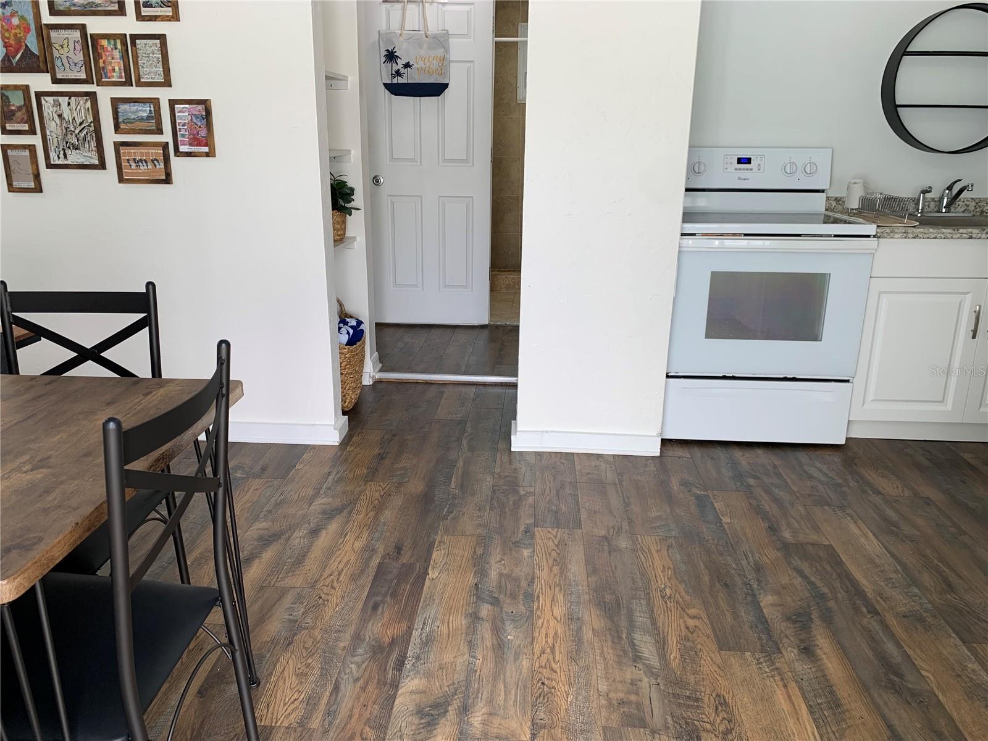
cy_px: 370
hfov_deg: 67.3
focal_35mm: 26
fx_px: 742
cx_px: 494
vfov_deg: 53.1
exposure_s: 1/122
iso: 32
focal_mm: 4.25
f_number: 1.8
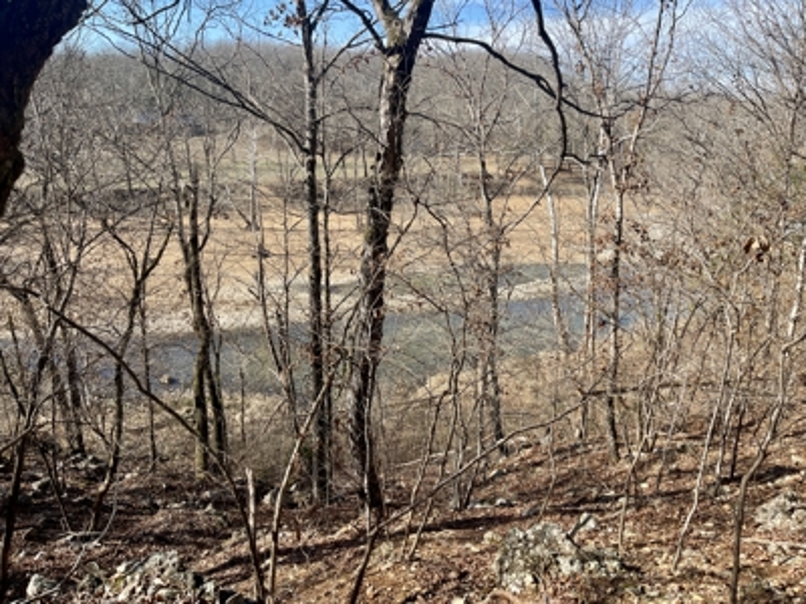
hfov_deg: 69.4
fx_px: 582
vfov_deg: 54.9
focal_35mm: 25
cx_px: 403
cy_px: 302
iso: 32
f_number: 1.6
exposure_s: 1/1294
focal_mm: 5.1
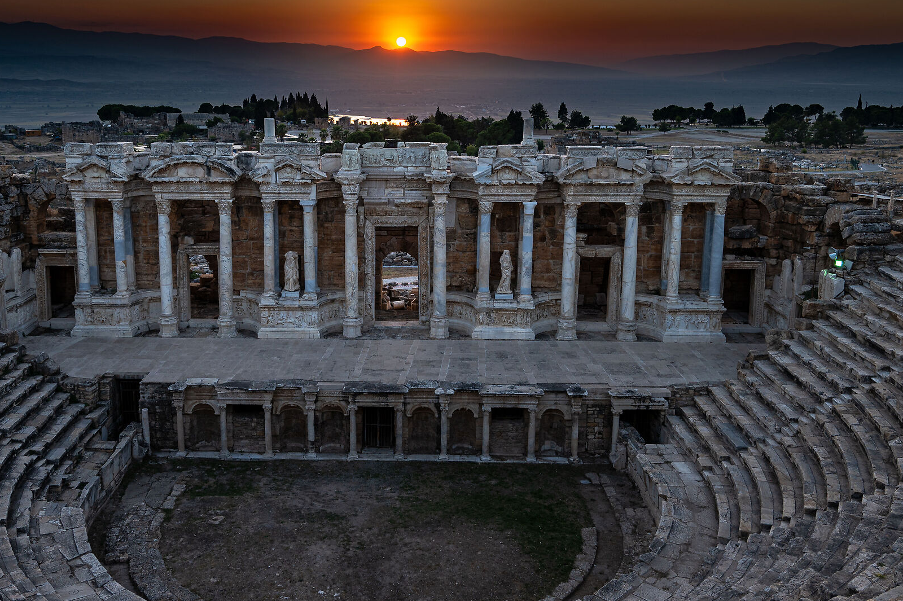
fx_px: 902
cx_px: 394
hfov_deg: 53.0
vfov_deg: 36.6
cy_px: 228
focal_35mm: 36
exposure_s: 1/100
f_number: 6.3
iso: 100
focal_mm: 24
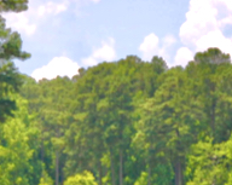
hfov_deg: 4.1
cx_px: 180
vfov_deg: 3.3
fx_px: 3222
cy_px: 166
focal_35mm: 470
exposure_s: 1/500
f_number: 4.8
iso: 320
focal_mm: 100
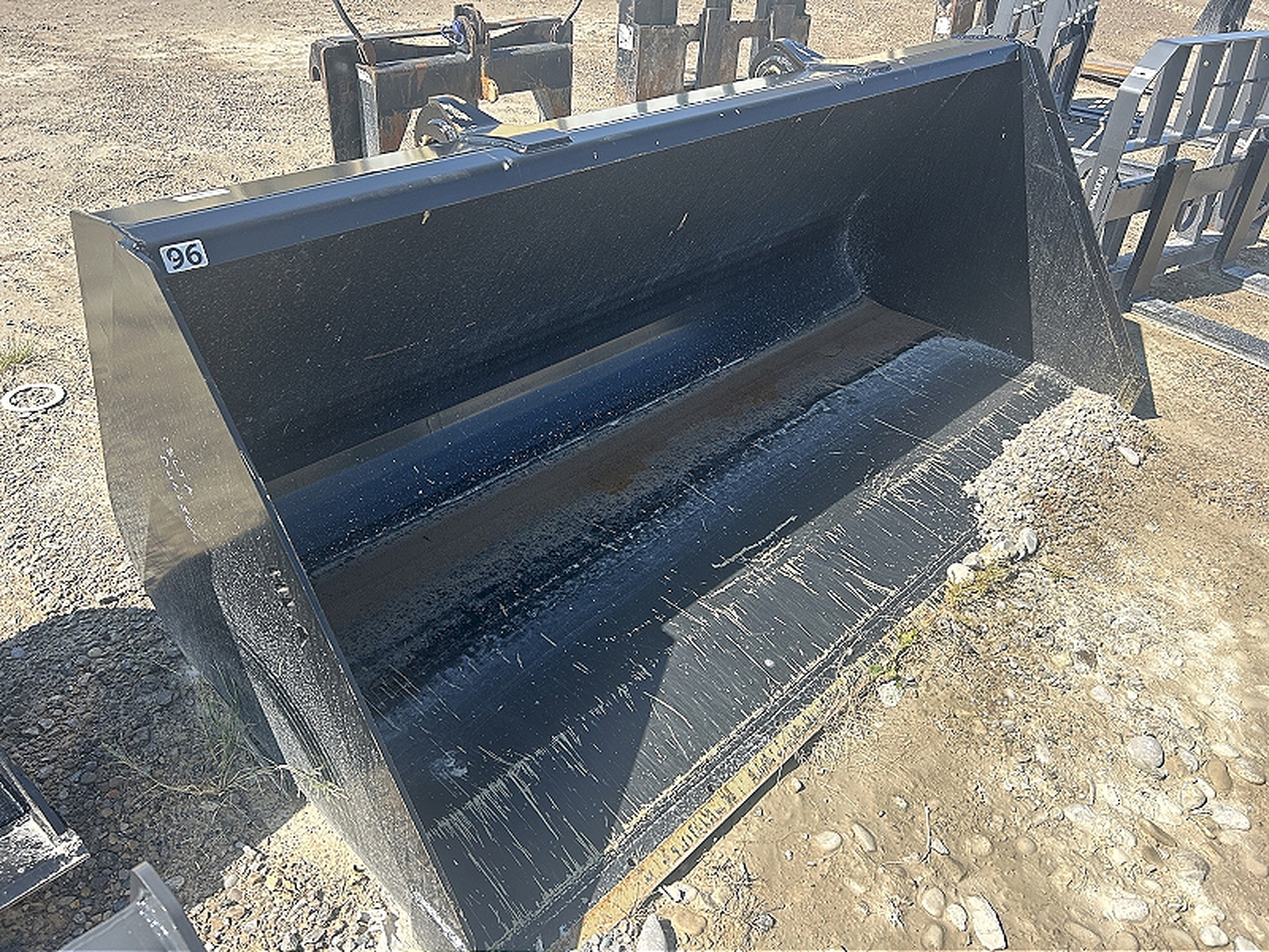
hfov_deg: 67.3
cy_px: 476
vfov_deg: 53.1
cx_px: 634
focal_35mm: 26
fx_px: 953
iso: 50
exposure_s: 1/758
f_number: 1.5
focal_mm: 5.7
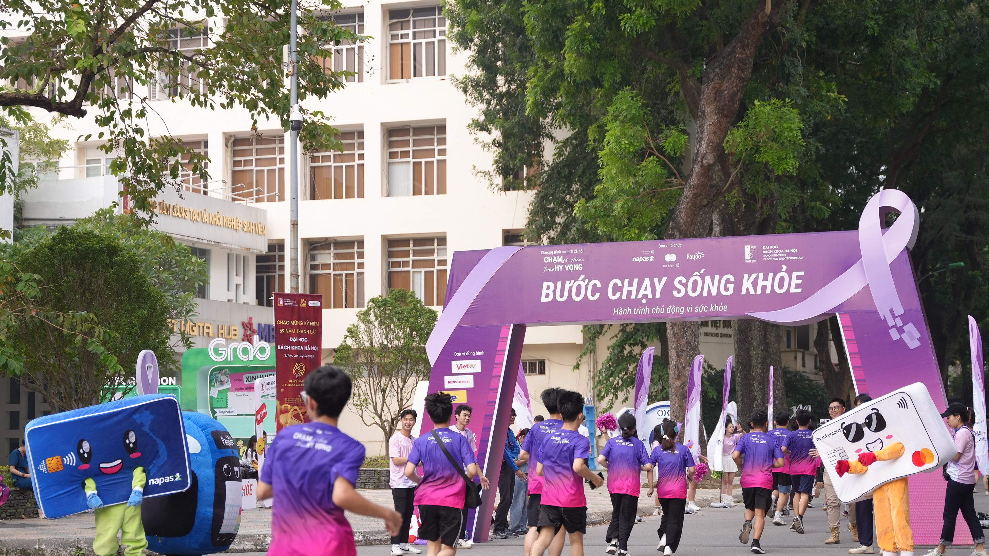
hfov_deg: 30.8
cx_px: 463
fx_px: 1793
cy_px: 356
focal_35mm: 68
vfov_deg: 17.6
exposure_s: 1/400
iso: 250
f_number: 2.8
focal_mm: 54.3
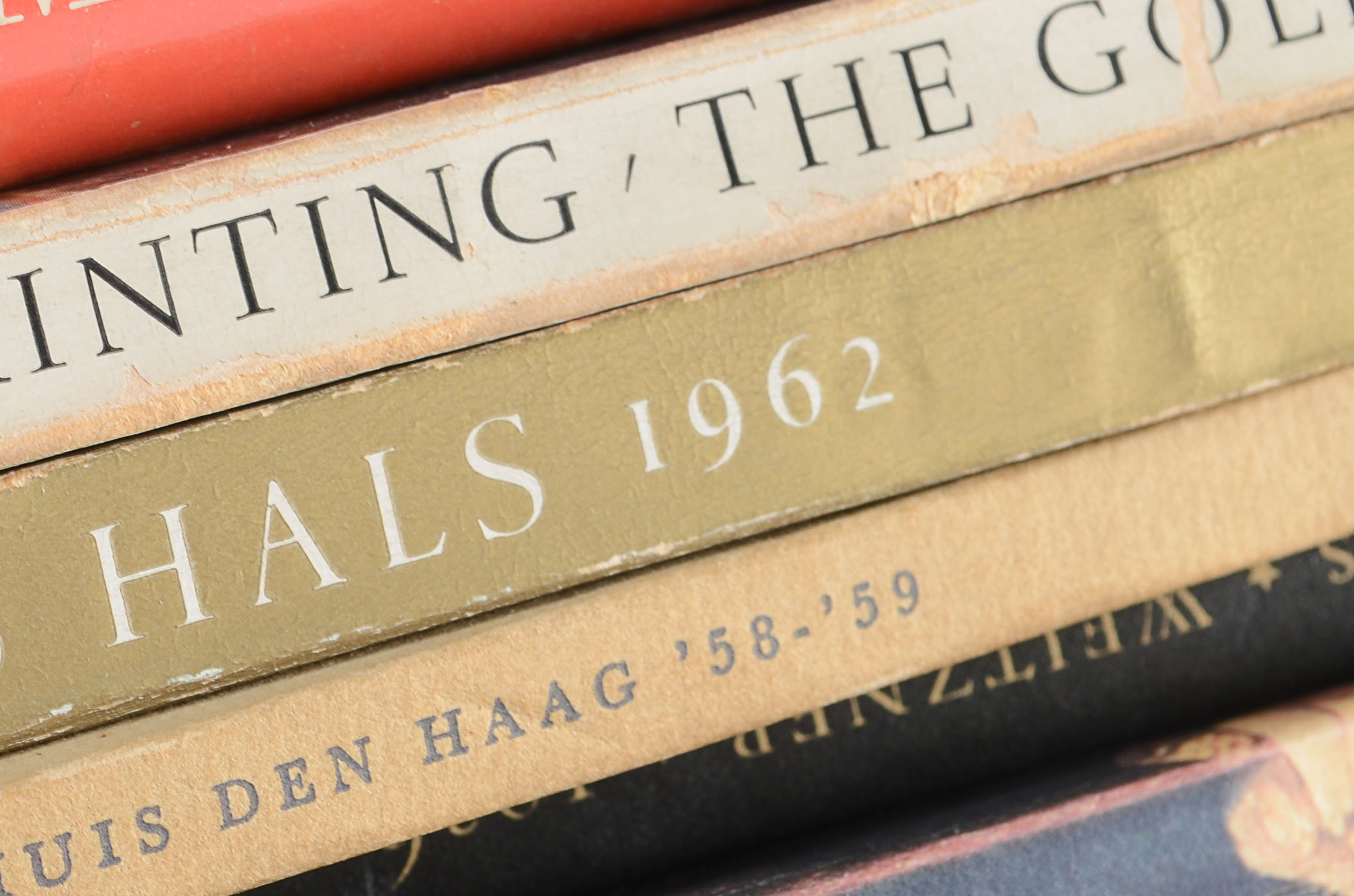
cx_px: 161
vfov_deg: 9.6
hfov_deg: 14.2
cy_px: 378
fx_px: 5368
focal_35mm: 143
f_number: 9
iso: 100
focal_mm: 40
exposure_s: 1/80
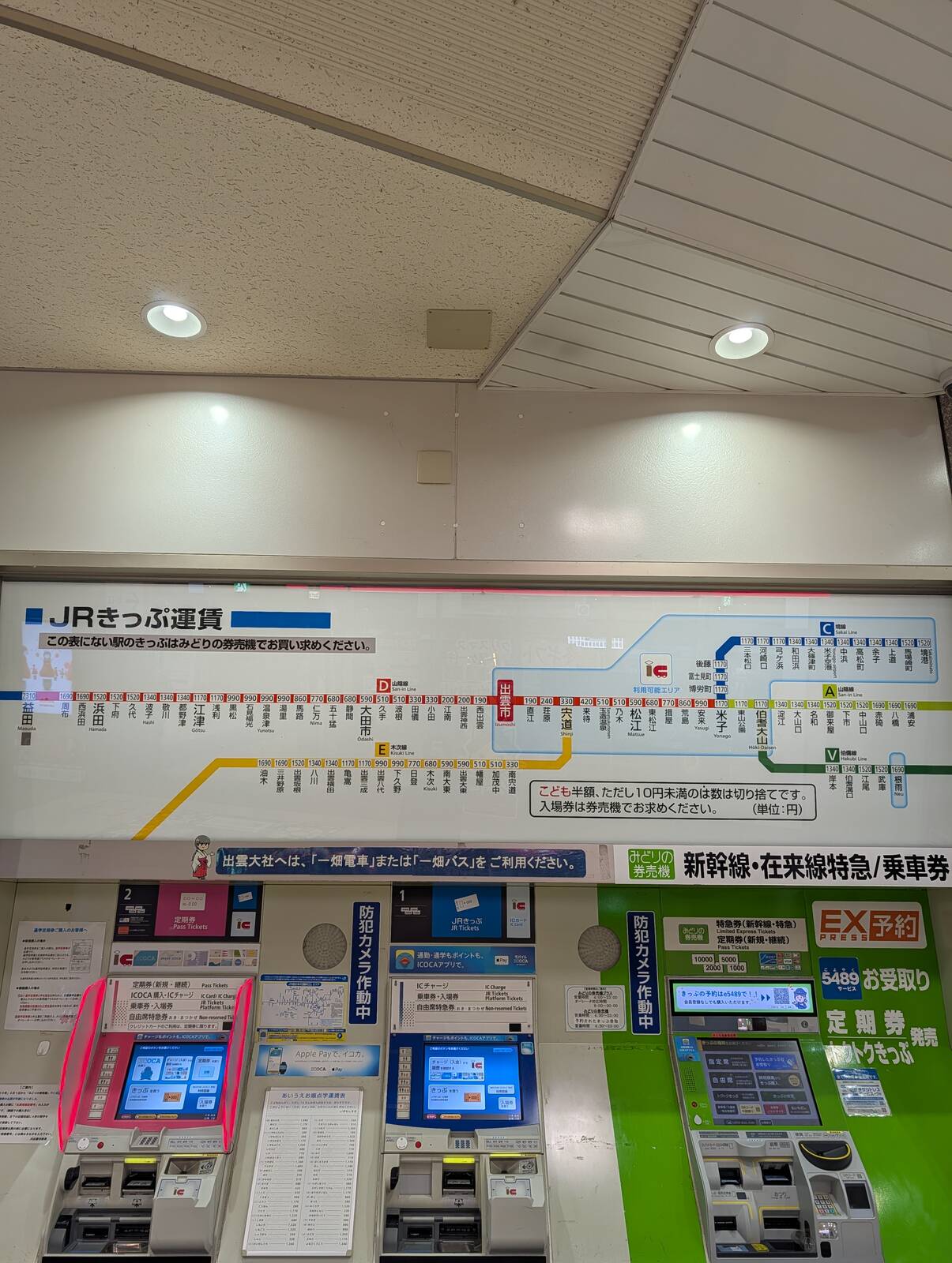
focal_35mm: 24
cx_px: 476
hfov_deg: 56.9
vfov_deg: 71.5
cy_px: 632
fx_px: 878
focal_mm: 6.9
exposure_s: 1/252
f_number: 1.68
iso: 23
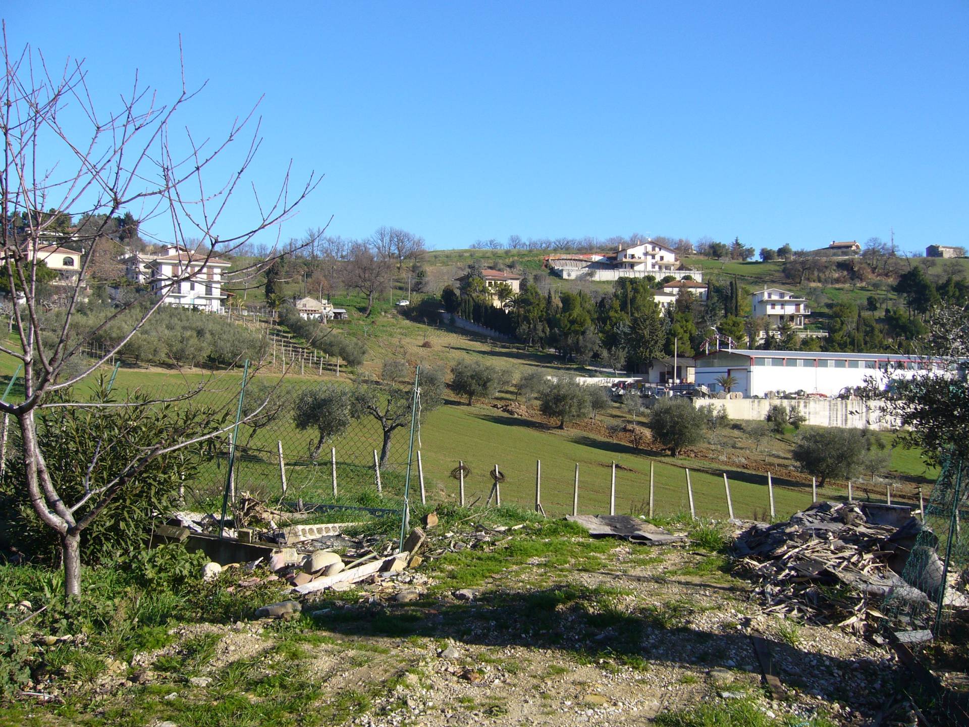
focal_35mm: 35
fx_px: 980
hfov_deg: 52.6
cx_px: 484
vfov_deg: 40.7
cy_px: 364
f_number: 5.6
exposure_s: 1/200
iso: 80
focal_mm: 5.8
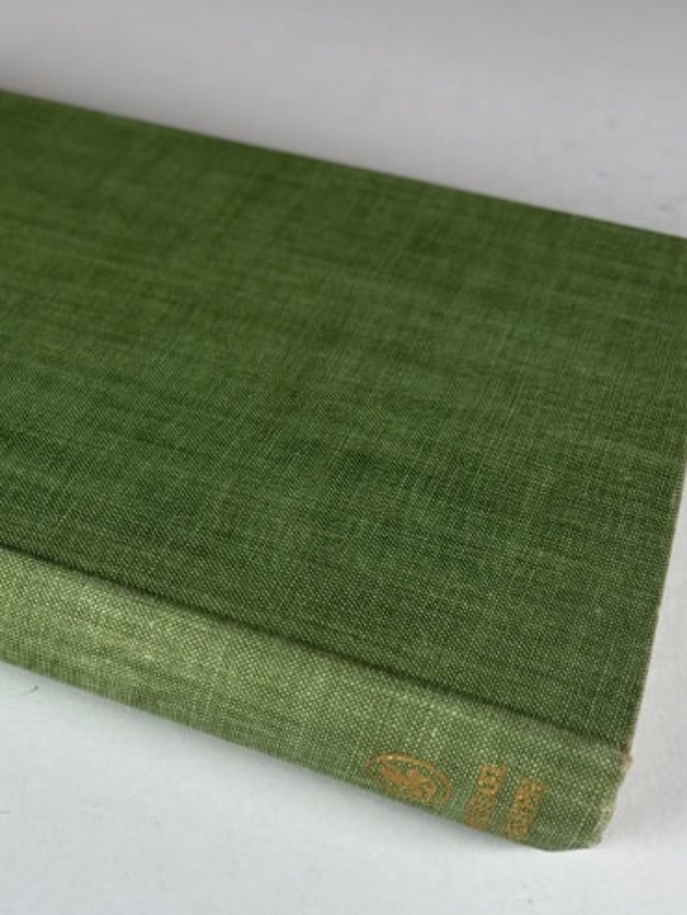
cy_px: 527
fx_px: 1428
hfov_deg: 25.7
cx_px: 2
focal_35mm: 54
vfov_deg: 35.5
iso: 40
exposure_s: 1/100
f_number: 1.6
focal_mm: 6
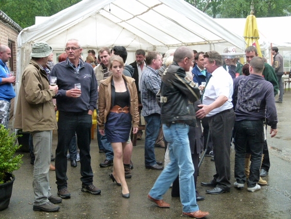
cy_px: 110
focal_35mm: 57
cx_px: 146
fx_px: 479
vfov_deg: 25.7
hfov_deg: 33.8
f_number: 3.2
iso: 250
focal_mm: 10.2
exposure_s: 1/60
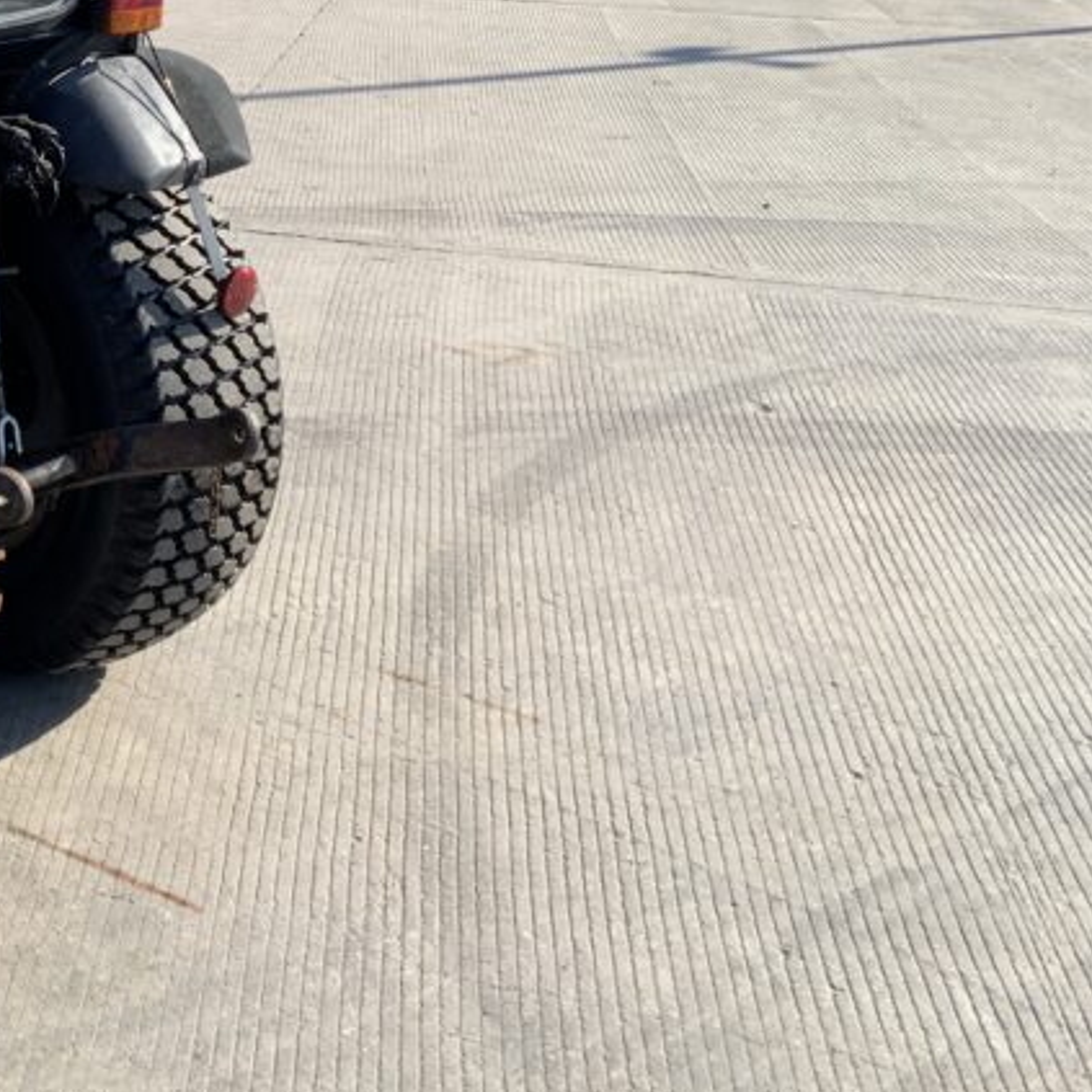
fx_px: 2213
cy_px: 160
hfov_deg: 25.1
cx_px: -199
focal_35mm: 62
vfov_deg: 27.0
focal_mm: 3
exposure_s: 1/1015
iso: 16
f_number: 1.8
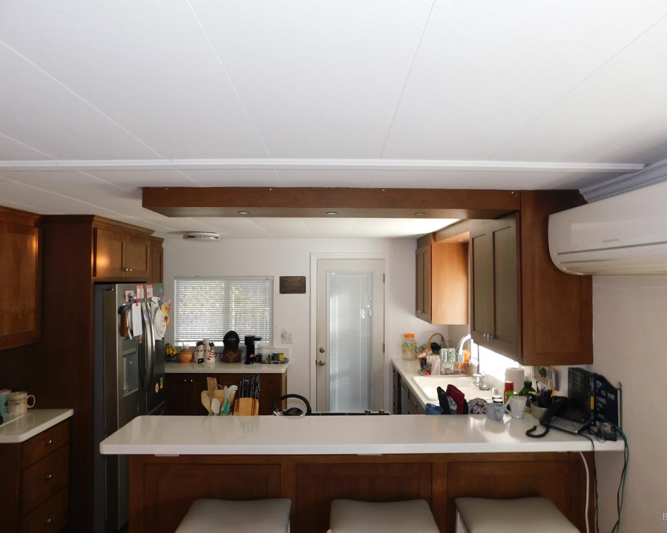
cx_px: 345
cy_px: 266
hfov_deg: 70.3
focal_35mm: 24
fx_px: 474
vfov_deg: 58.8
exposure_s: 1/30
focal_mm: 4
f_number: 3
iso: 160
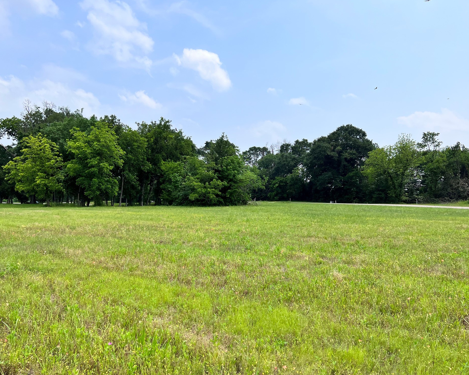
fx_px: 389
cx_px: 216
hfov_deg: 62.1
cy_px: 186
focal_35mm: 28
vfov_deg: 51.5
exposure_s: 1/5587
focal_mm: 5.7
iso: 50
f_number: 1.5
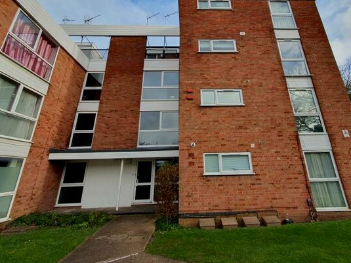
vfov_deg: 73.4
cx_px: 192
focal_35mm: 17
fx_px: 172
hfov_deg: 90.8
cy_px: 98
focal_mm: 1.8
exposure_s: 1/646
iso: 50
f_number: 2.2
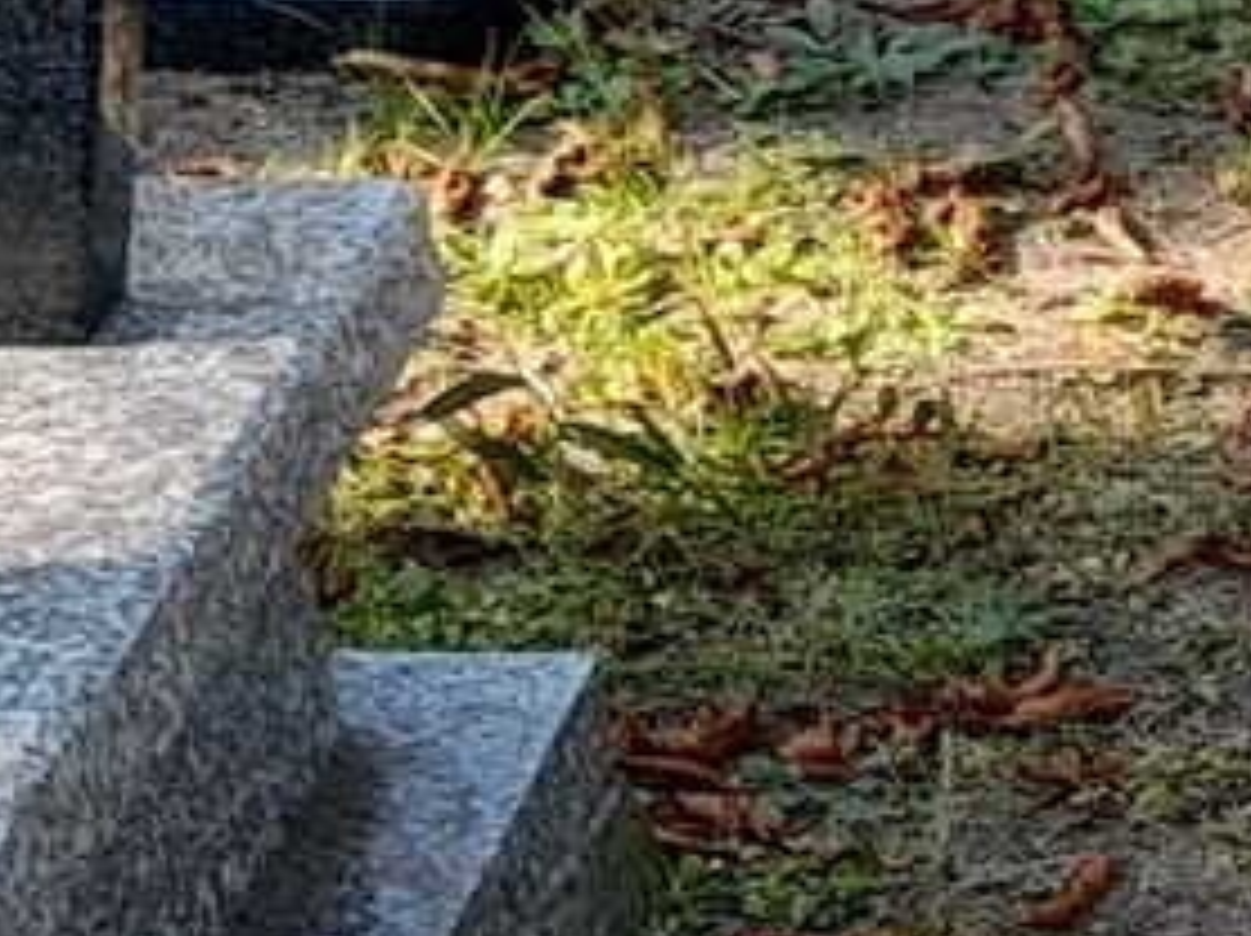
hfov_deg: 9.9
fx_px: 6499
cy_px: 954
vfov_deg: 8.2
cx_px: 2822
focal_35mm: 180
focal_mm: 4.6
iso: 20
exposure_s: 1/100
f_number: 2
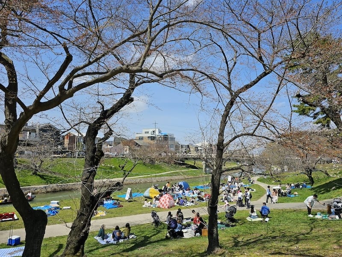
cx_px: 171
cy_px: 128
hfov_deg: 73.9
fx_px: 227
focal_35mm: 23
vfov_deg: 58.9
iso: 10
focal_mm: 6.3
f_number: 1.7
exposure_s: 1/907
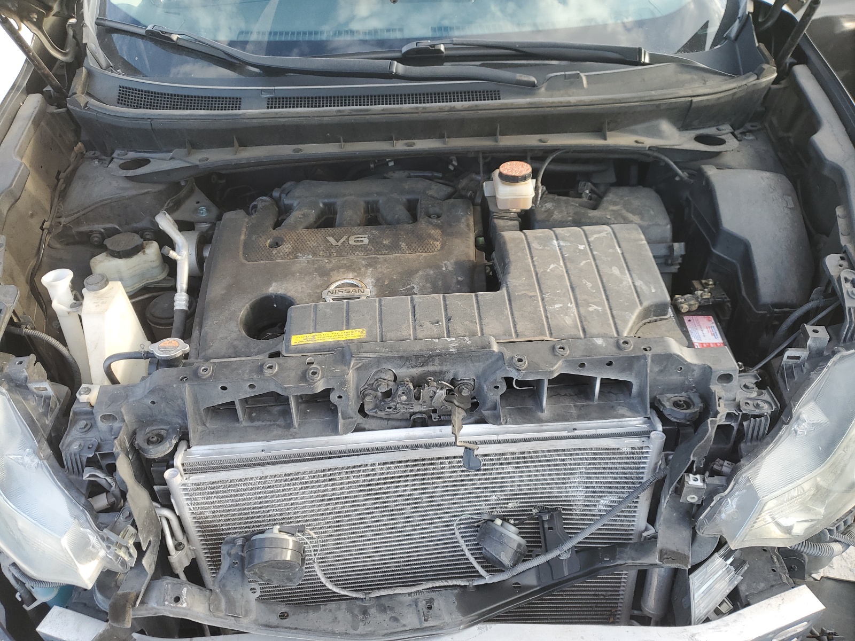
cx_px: 428
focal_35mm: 26
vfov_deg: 53.1
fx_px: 642
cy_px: 320
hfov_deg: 67.3
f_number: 1.5
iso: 50
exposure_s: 1/192
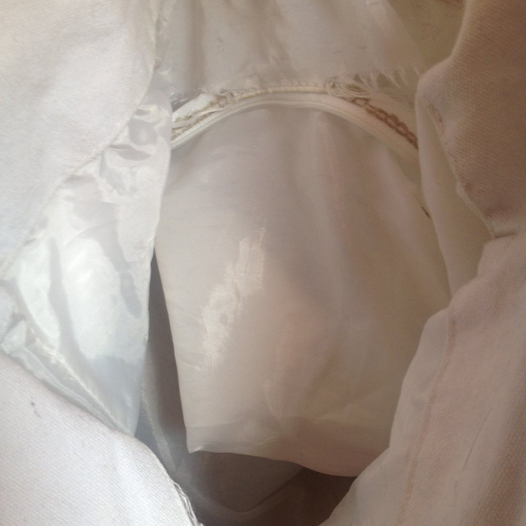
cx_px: 267
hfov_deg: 40.0
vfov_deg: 39.9
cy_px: 316
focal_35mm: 42
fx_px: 722
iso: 50
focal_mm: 4.28
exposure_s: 1/24
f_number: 2.4
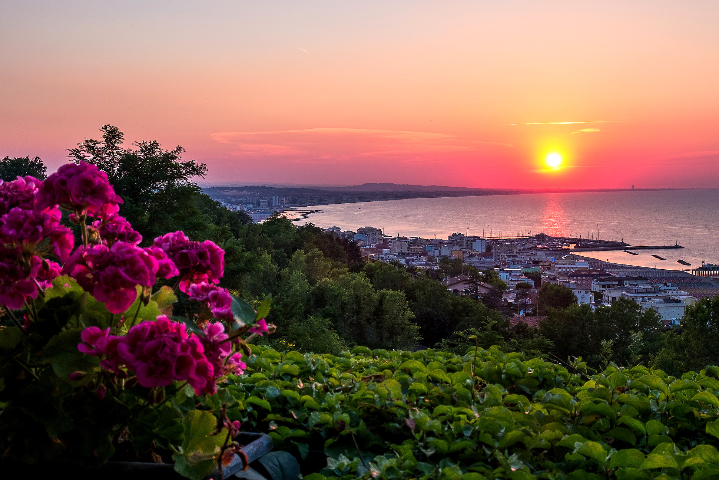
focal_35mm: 47
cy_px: 233
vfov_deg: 28.7
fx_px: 939
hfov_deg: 41.9
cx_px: 384
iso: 400
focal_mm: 25.4
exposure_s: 1/60
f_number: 11
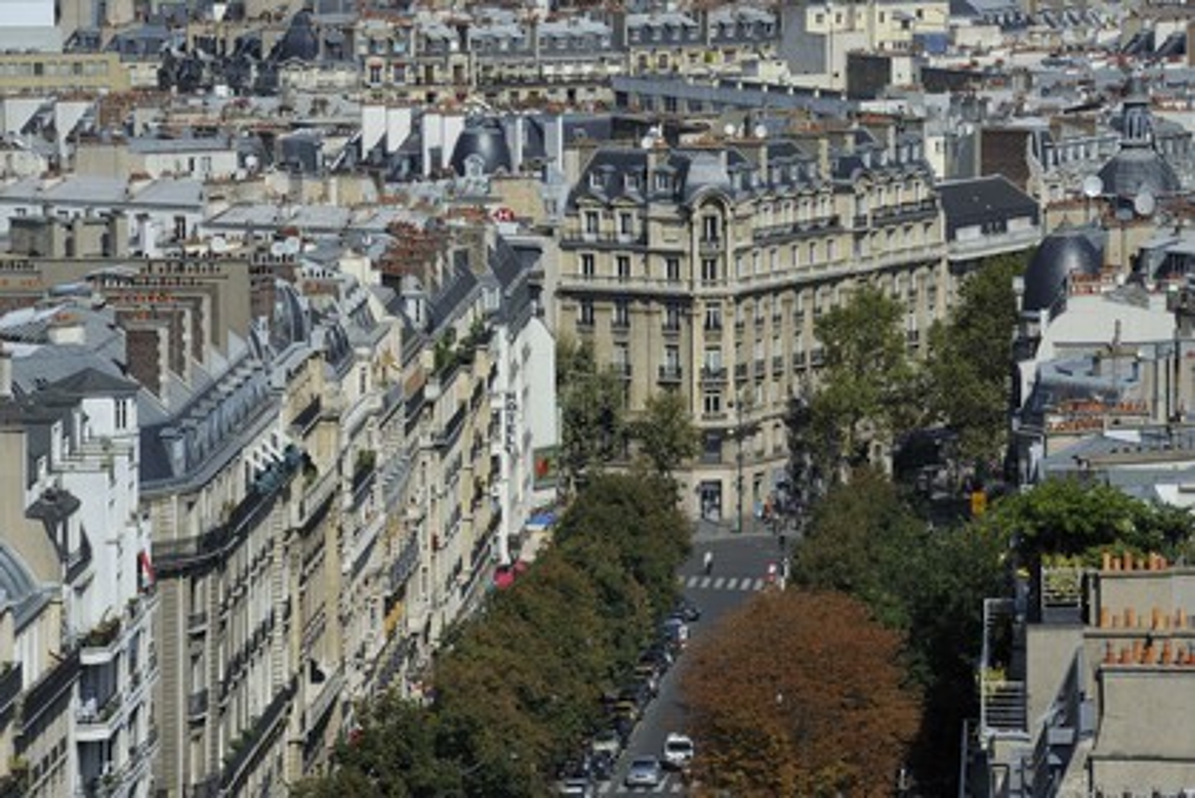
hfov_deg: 10.3
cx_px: 598
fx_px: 6643
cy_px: 399
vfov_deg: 6.9
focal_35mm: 200
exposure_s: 1/250
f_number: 14
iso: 200
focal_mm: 200
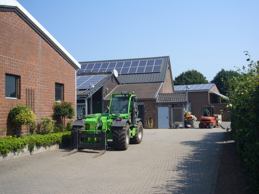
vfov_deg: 34.3
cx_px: 130
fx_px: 314
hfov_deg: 44.8
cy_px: 97
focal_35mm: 42
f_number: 7.1
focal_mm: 6.9
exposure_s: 1/250
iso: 80
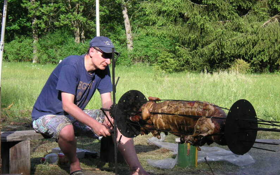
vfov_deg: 14.8
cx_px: 141
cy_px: 97
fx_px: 672
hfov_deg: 23.5
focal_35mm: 88
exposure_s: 1/180
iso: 50
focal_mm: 13.6
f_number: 4.6
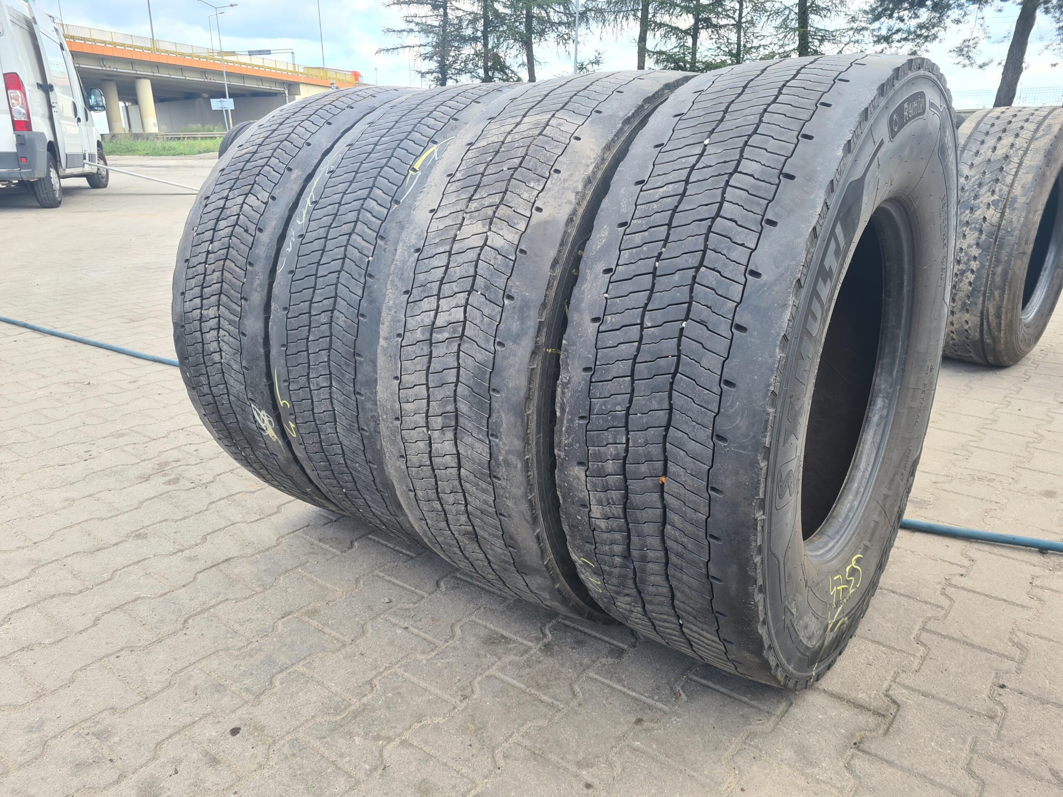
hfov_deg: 67.3
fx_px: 798
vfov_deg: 53.1
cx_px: 532
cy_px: 398
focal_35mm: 26
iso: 50
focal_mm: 5.4
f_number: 1.8
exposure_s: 1/337
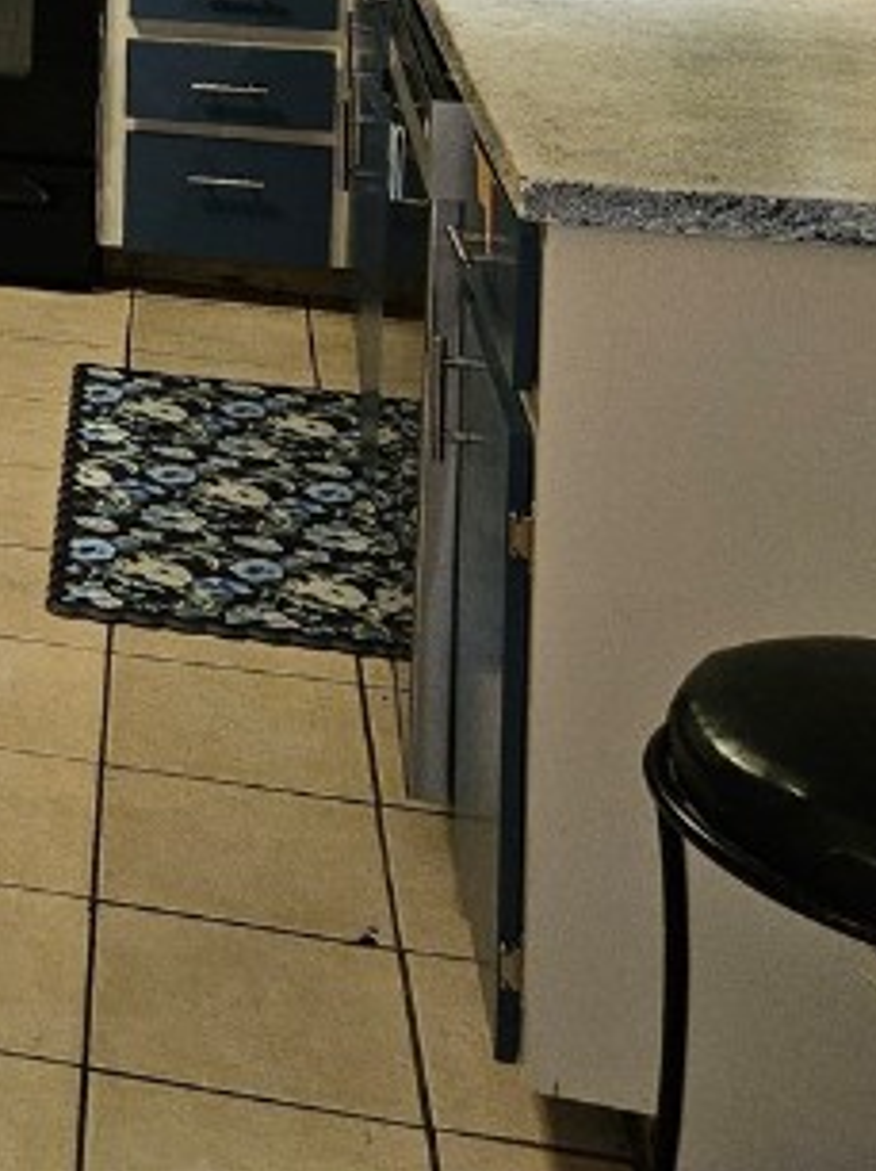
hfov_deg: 16.6
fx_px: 2602
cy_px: -295
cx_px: -593
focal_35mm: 77
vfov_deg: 22.9
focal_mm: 5.4
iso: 160
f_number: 1.8
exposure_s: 1/20
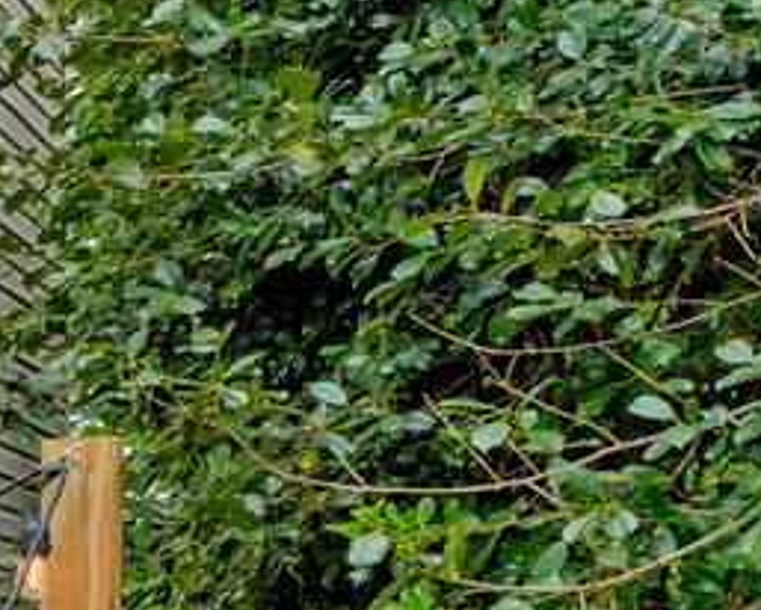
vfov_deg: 11.9
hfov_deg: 8.8
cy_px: 410
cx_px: -2067
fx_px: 2930
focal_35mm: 130
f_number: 8
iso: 100
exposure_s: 1/80
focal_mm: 17.4
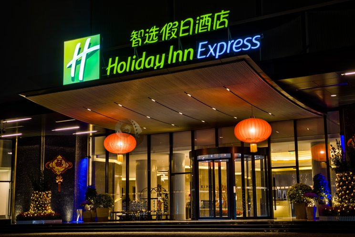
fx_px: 562
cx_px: 187
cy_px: 127
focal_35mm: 57
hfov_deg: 35.0
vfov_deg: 23.8
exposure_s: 1/3200
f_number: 1.8
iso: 400
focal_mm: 35
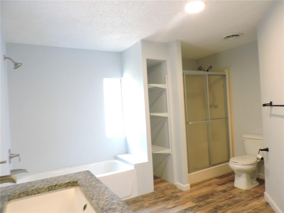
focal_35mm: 24
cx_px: 142
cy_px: 106
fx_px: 197
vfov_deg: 56.8
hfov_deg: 71.6
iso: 400
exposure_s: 1/25
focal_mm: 4.3
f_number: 3
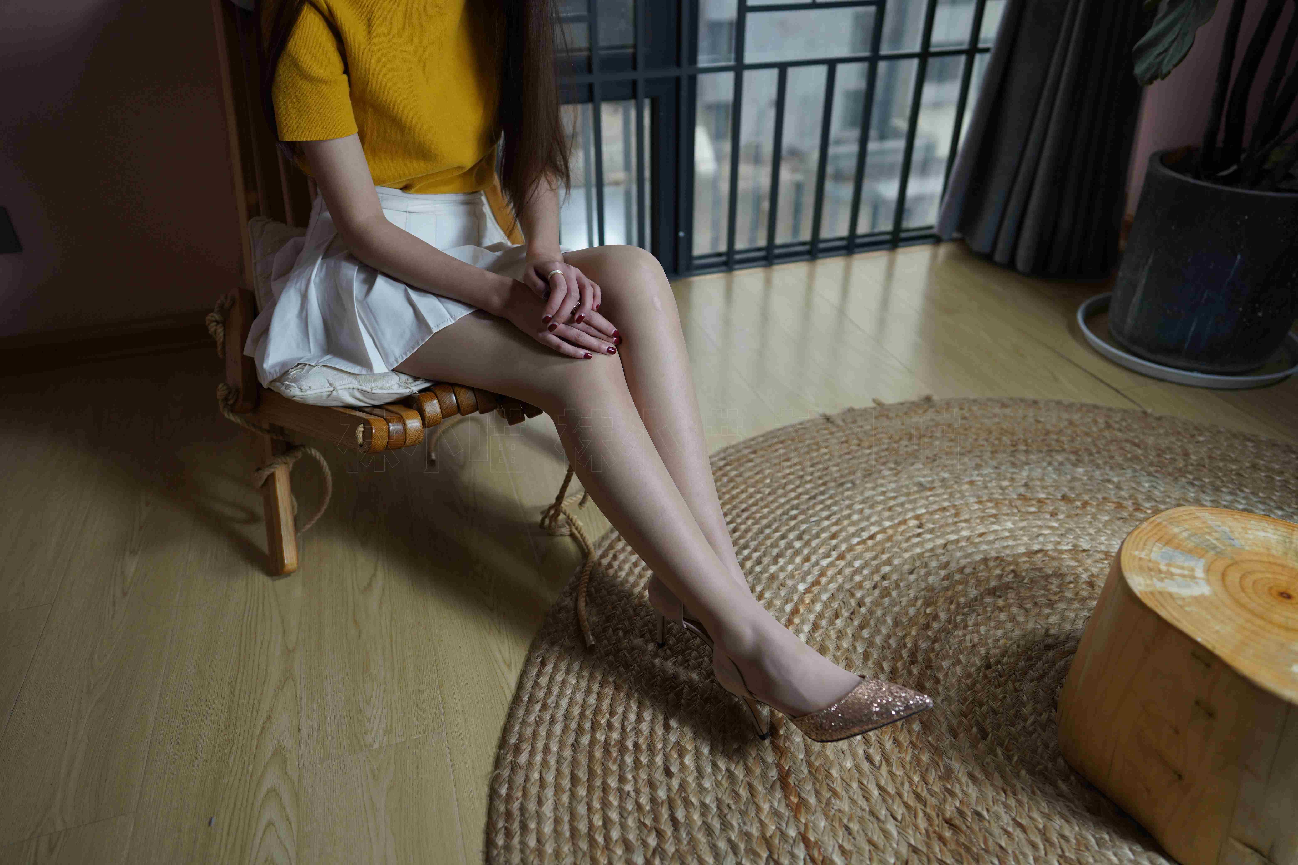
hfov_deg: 73.7
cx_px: 649
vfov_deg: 53.1
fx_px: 865
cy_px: 432
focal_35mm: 24
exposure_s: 1/500
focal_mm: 24
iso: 640
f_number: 2
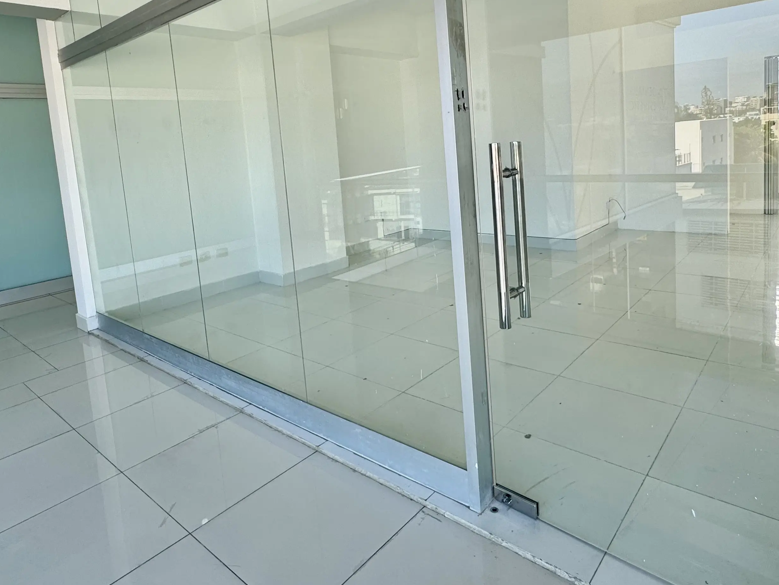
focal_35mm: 23
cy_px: 201
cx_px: 395
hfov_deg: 73.9
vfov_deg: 57.7
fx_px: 518
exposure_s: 1/289
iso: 40
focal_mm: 2.22
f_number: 2.2
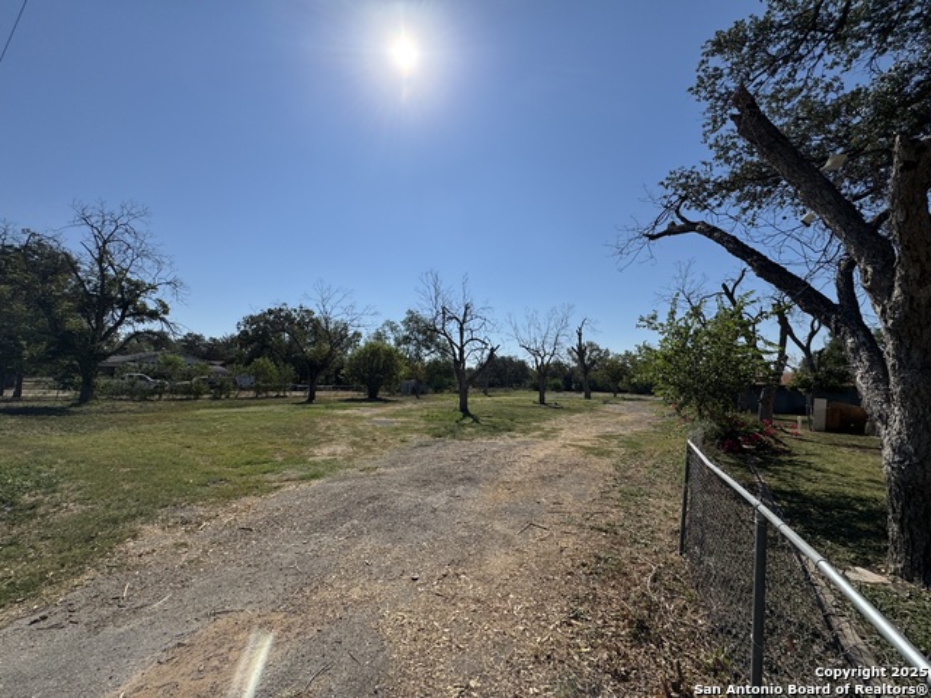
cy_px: 349
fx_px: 377
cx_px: 466
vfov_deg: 85.7
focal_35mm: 14
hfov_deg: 102.1
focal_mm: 2.22
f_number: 2.2
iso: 40
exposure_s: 1/3906
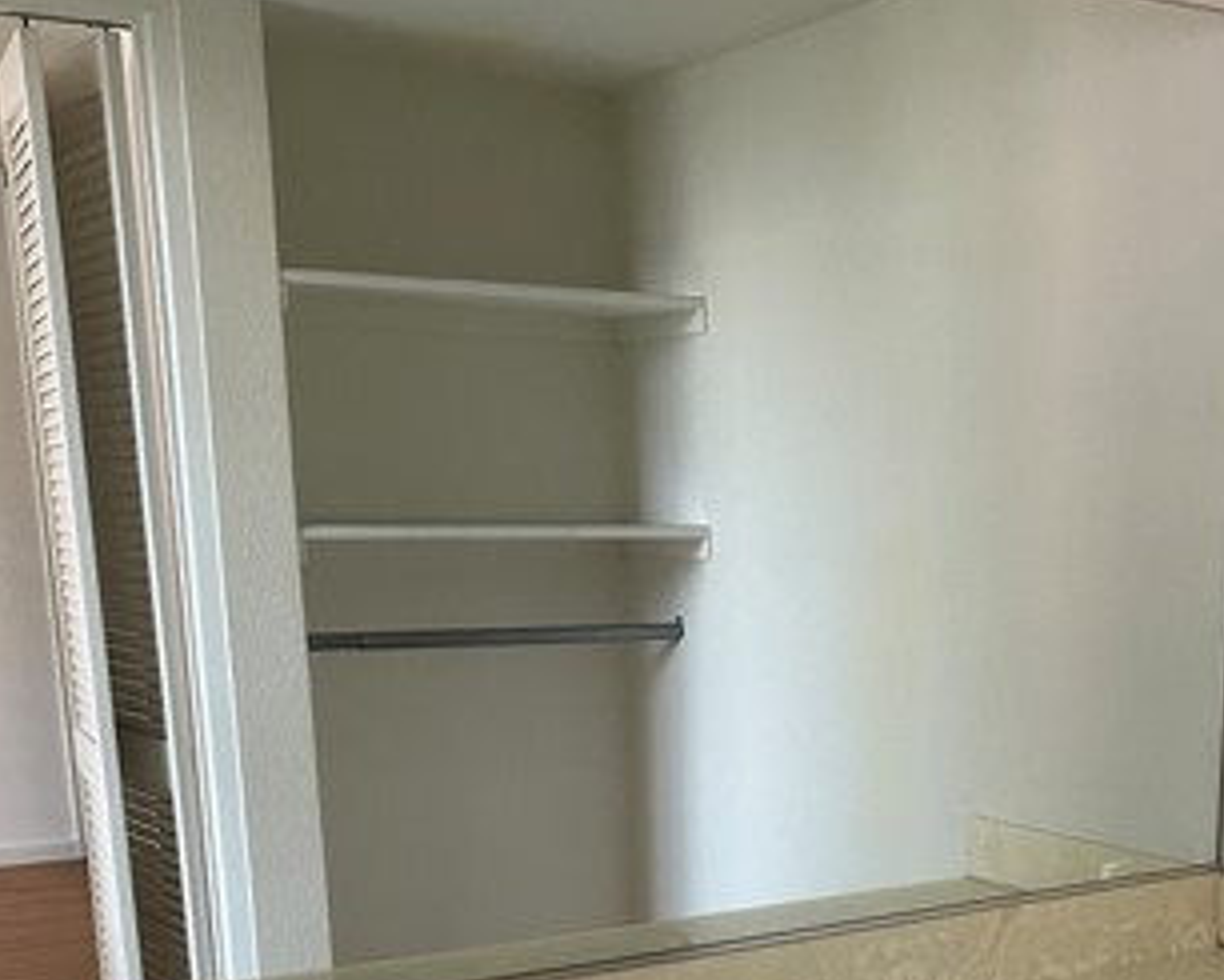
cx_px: 880
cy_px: 944
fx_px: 1776
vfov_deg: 29.2
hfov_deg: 37.3
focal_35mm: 49
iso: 400
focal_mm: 6.86
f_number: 1.78
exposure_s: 1/60
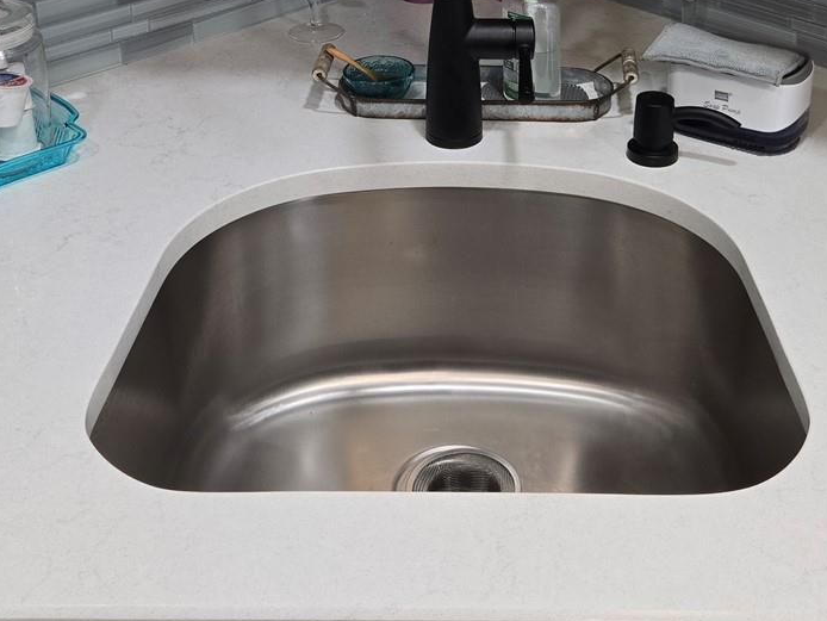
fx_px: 1267
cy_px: -25
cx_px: 452
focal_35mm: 53
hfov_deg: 36.1
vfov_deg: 25.9
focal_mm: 5.4
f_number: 1.8
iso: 125
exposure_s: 1/120
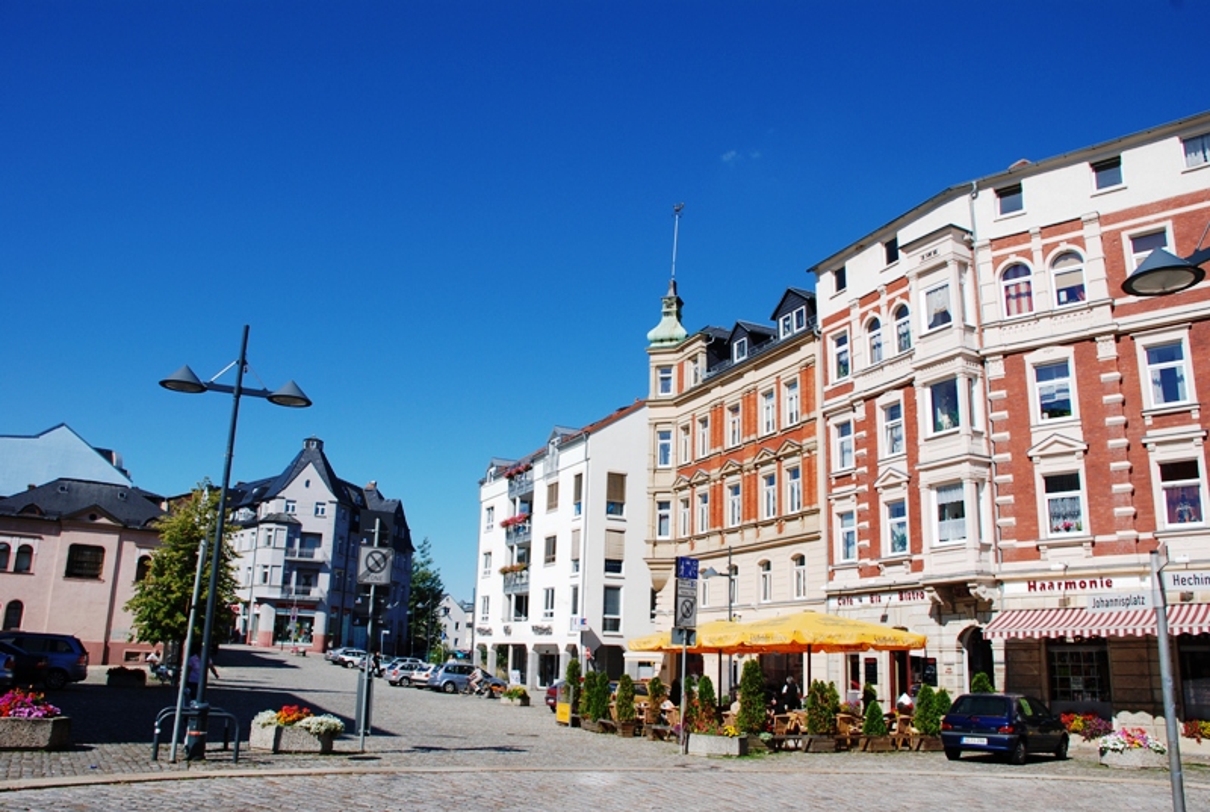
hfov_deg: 67.3
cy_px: 406
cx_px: 605
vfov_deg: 48.1
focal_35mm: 27
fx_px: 909
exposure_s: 1/250
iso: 100
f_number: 8
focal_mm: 18
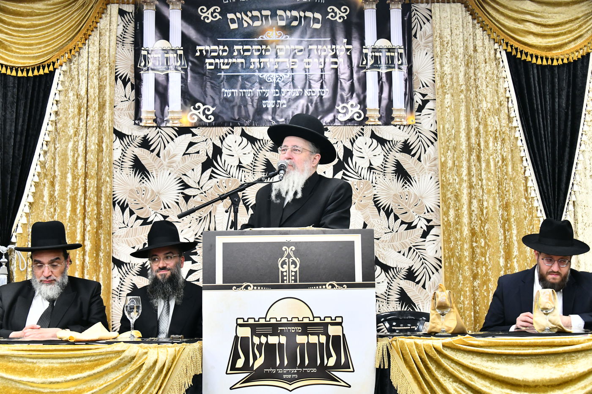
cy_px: 197
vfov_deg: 28.1
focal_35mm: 48
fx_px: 789
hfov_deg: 41.1
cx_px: 296
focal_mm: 48
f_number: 5.6
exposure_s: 1/100
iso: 3200
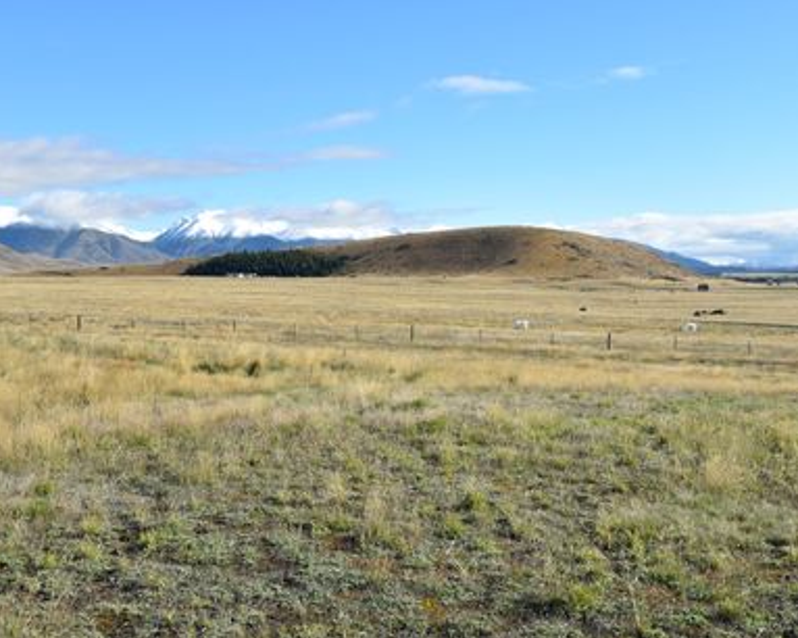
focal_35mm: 38
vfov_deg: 39.1
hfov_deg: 47.9
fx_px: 897
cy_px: 318
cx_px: 435
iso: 200
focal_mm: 22
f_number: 10
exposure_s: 1/400
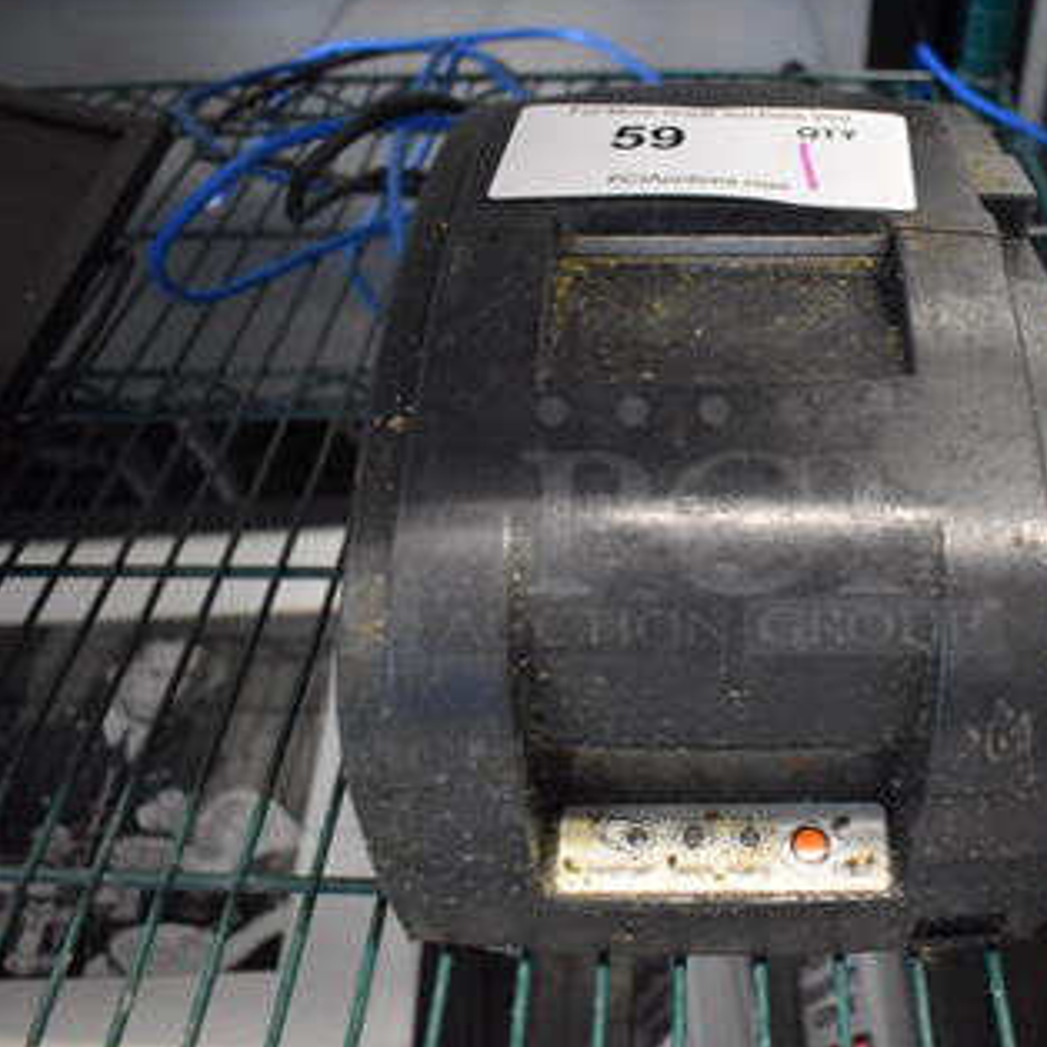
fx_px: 1198
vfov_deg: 47.2
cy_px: 517
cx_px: 714
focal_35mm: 35
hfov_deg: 46.3
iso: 6400
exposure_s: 1/125
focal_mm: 18
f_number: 3.5
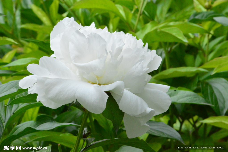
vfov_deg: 5.2
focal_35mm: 262
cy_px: 76
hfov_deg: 7.9
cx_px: 114
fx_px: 1661
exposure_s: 1/250
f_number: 32
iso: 4500
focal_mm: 175
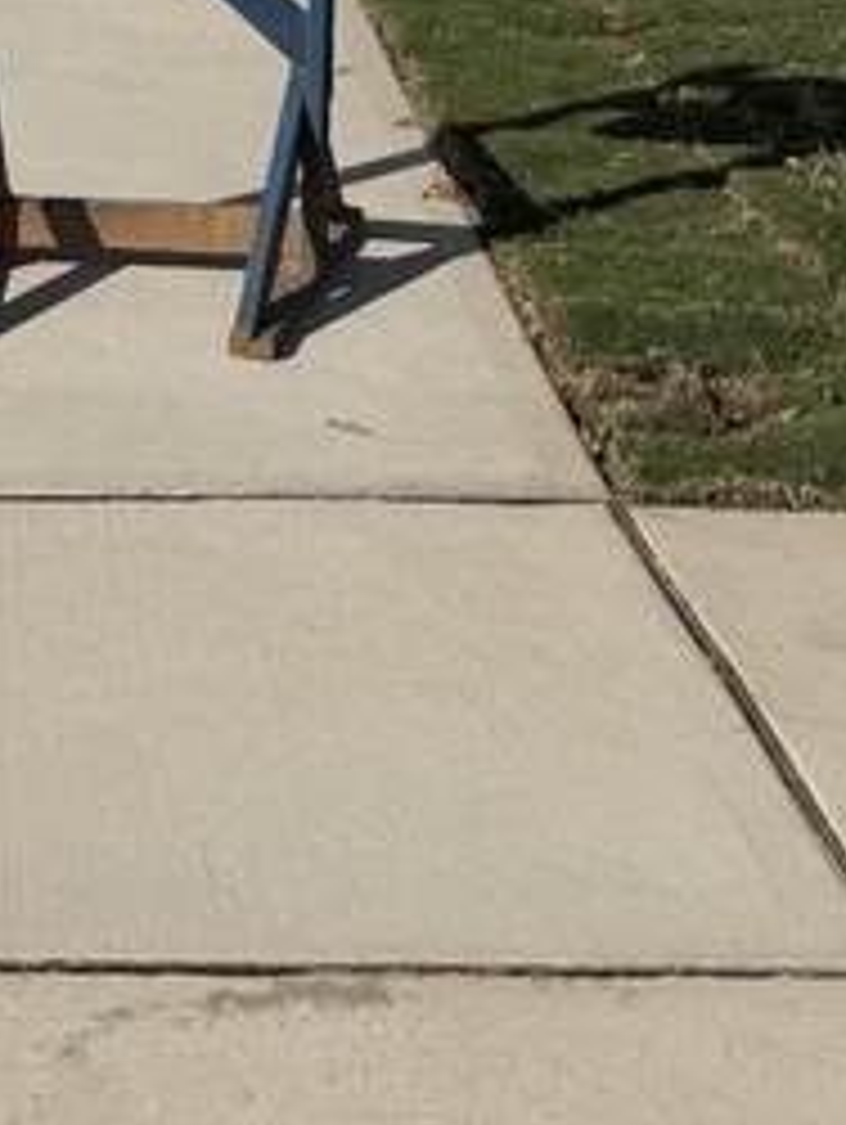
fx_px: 2993
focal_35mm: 92
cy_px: -1030
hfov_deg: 15.9
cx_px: 99
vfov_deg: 16.8
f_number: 1.78
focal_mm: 6.76
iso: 80
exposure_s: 1/14286
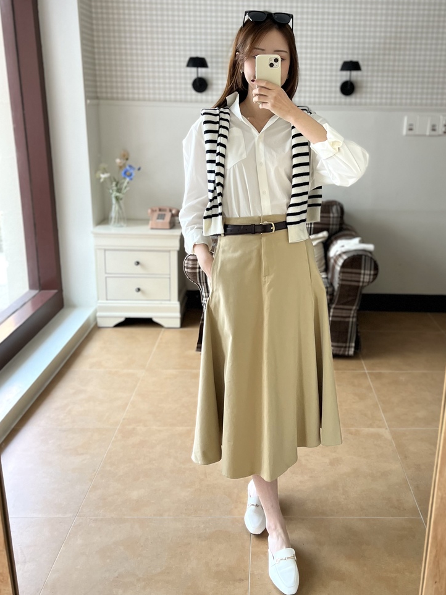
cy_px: 300
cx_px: 221
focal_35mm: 27
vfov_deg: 65.3
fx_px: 464
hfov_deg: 51.3
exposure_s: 1/92
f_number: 1.6
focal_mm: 5.1
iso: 125
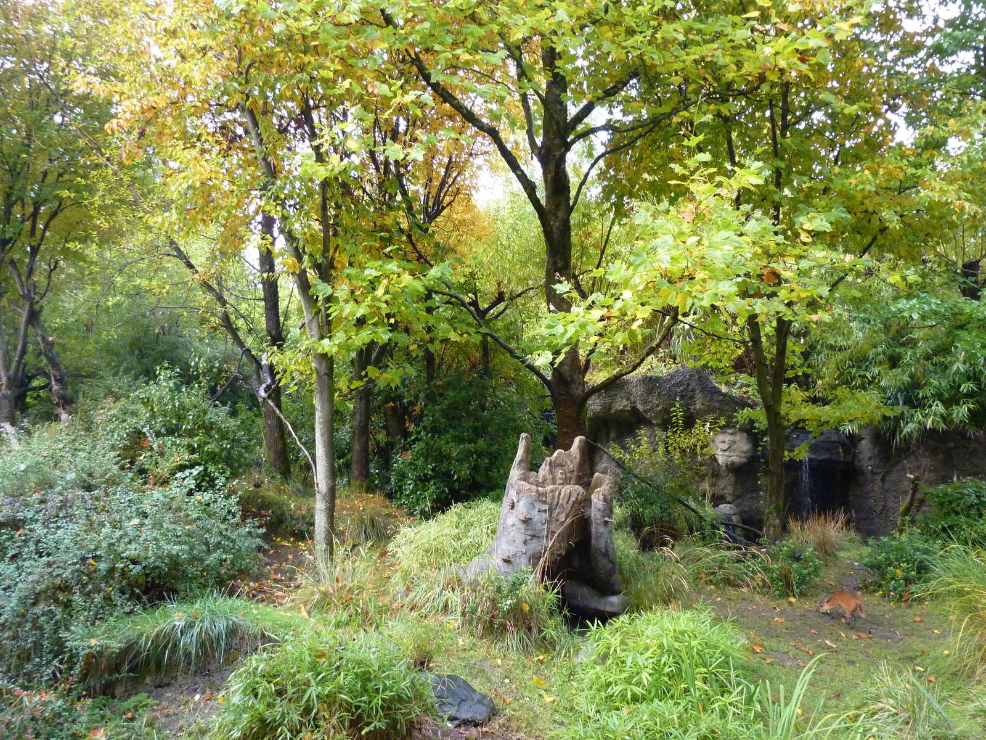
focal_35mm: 29
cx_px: 493
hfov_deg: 61.7
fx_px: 826
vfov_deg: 48.2
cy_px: 370
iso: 400
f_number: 3.4
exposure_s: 1/100
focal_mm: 4.7
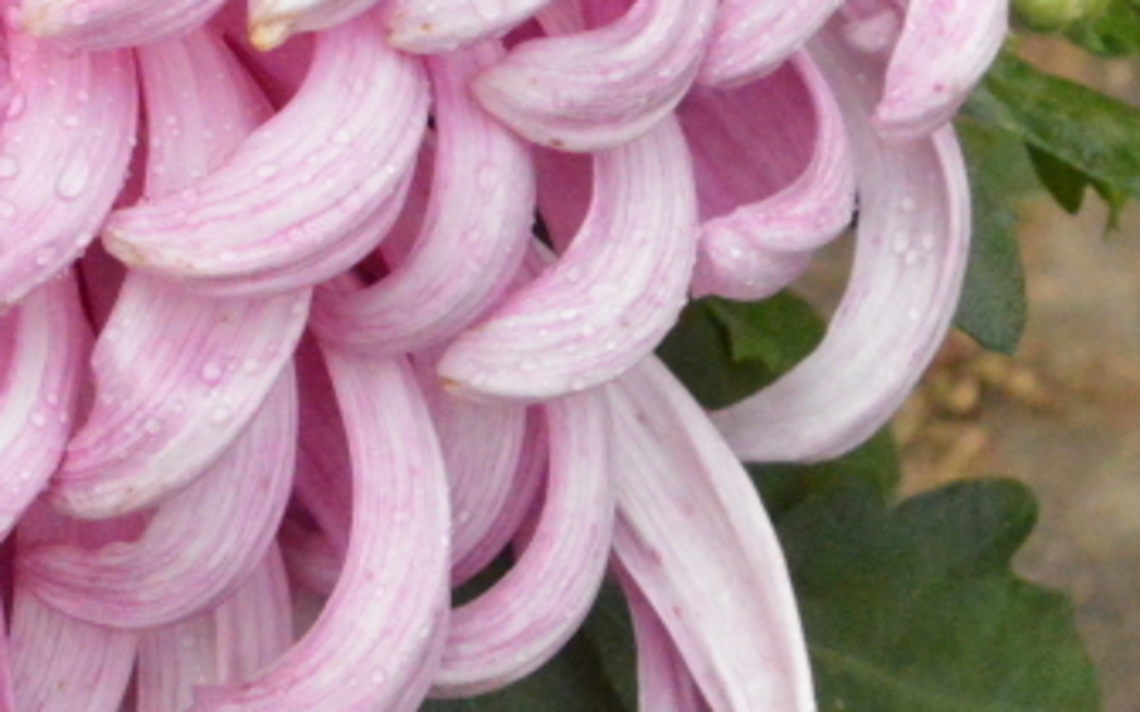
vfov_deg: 3.1
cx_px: -241
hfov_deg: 5.0
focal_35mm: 419
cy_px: -73
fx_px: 13018
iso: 6400
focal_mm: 90
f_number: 20
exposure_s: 1/250
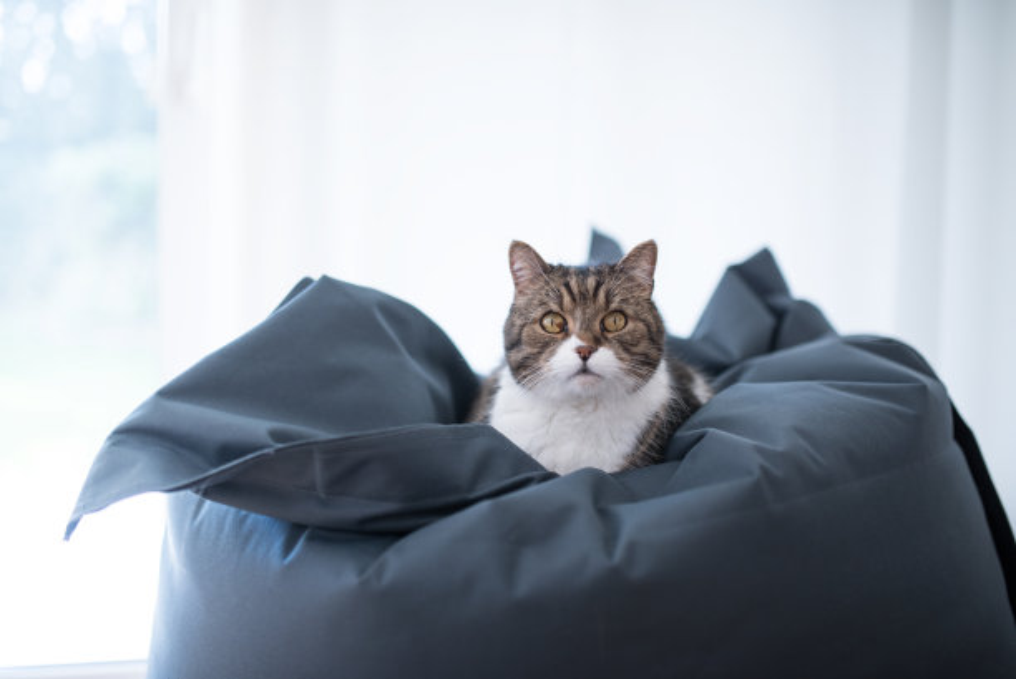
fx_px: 988
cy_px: 340
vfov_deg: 37.9
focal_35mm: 35
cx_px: 508
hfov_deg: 54.4
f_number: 1.4
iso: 200
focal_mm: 35
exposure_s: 1/400
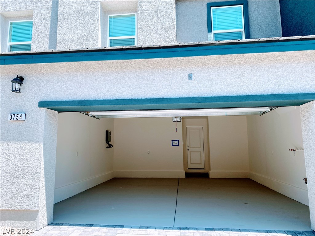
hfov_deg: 67.3
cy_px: 118
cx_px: 158
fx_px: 237
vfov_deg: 53.1
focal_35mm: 26
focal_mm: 4.25
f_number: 1.8
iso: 32
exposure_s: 1/738
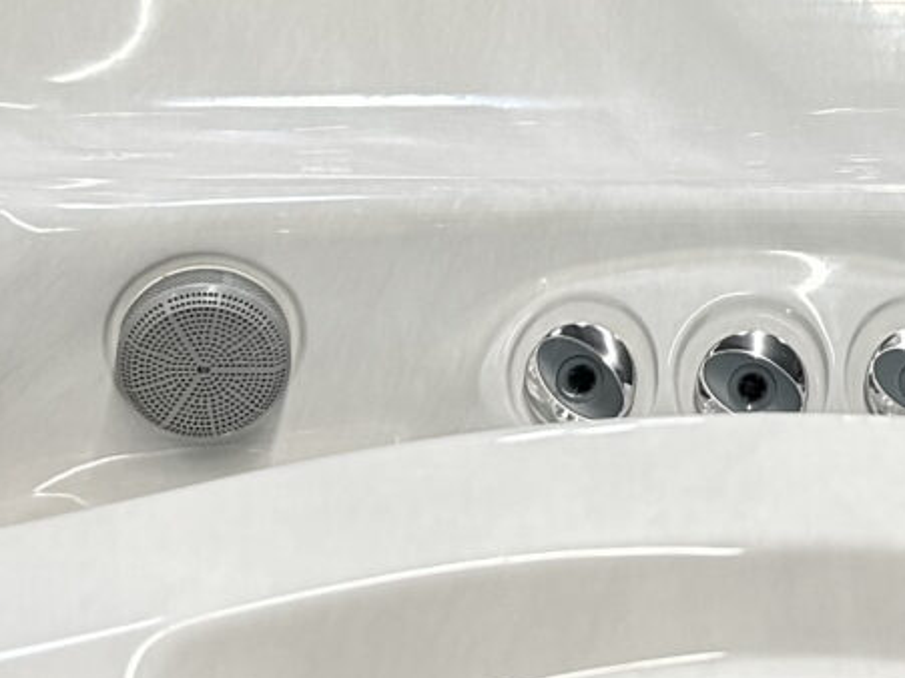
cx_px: 738
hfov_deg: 16.6
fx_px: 3084
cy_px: 16
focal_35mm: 118
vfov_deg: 12.4
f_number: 1.5
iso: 125
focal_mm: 5.7
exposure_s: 1/60
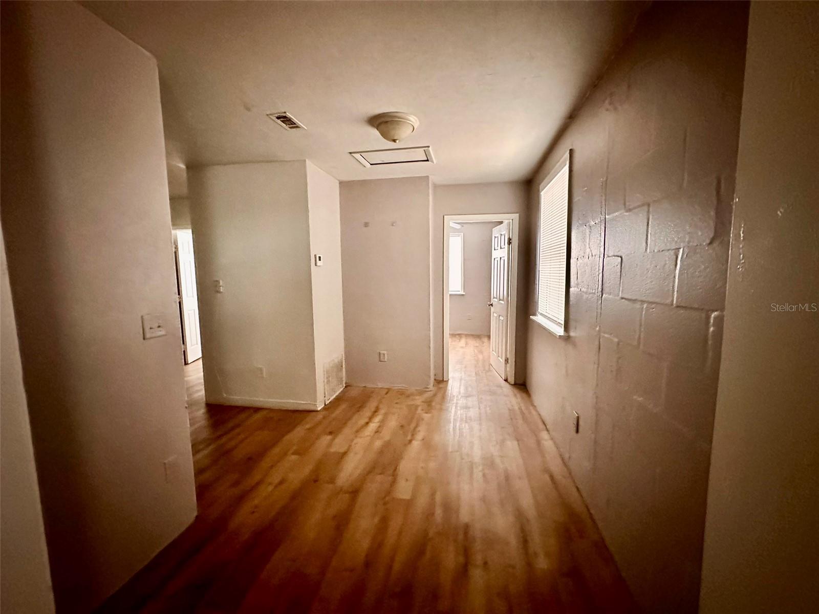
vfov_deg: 85.7
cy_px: 307
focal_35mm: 14
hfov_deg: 102.1
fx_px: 331
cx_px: 410
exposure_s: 1/60
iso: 1000
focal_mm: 2.22
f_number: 2.2
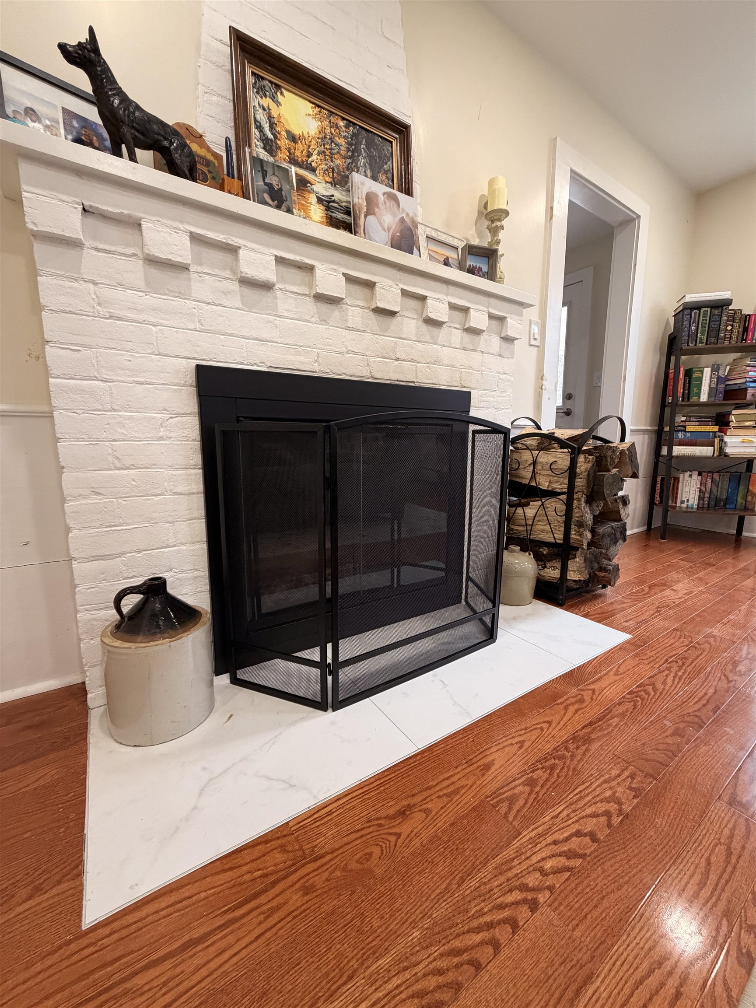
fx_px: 408
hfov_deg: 85.7
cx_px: 378
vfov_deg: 102.1
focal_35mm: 14
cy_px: 504
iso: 320
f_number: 2.2
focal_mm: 2.22
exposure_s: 1/121
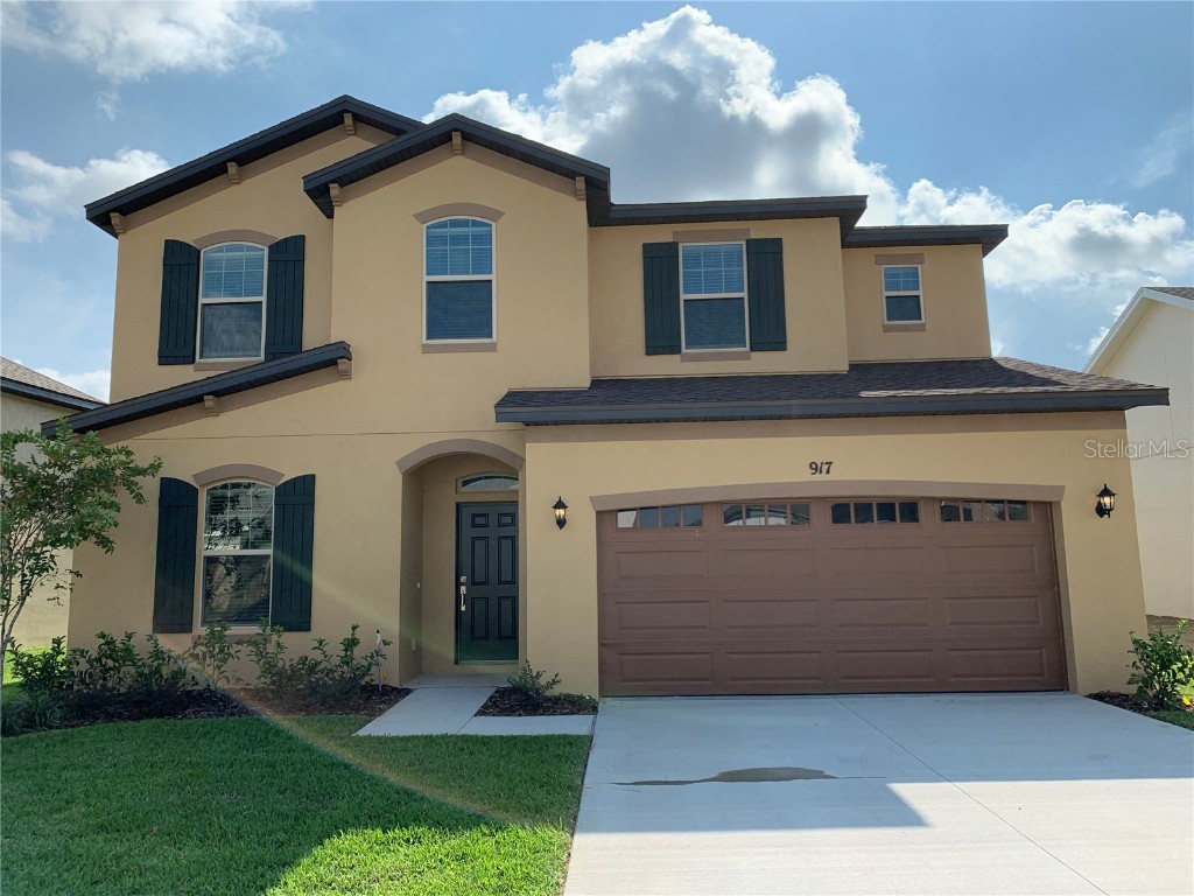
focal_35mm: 26
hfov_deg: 67.3
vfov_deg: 53.1
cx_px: 597
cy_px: 448
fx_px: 897
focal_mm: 4.25
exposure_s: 1/2994
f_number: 1.8
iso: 25
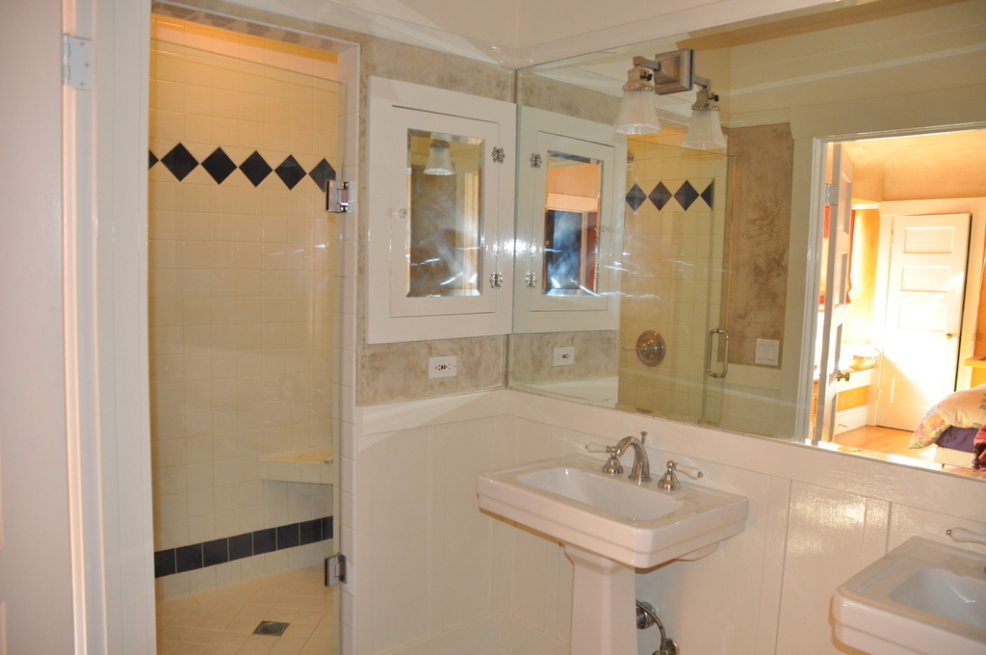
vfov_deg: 43.5
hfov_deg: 62.0
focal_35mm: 30
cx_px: 493
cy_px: 328
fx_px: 821
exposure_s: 1/80
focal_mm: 20
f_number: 3.5
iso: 800
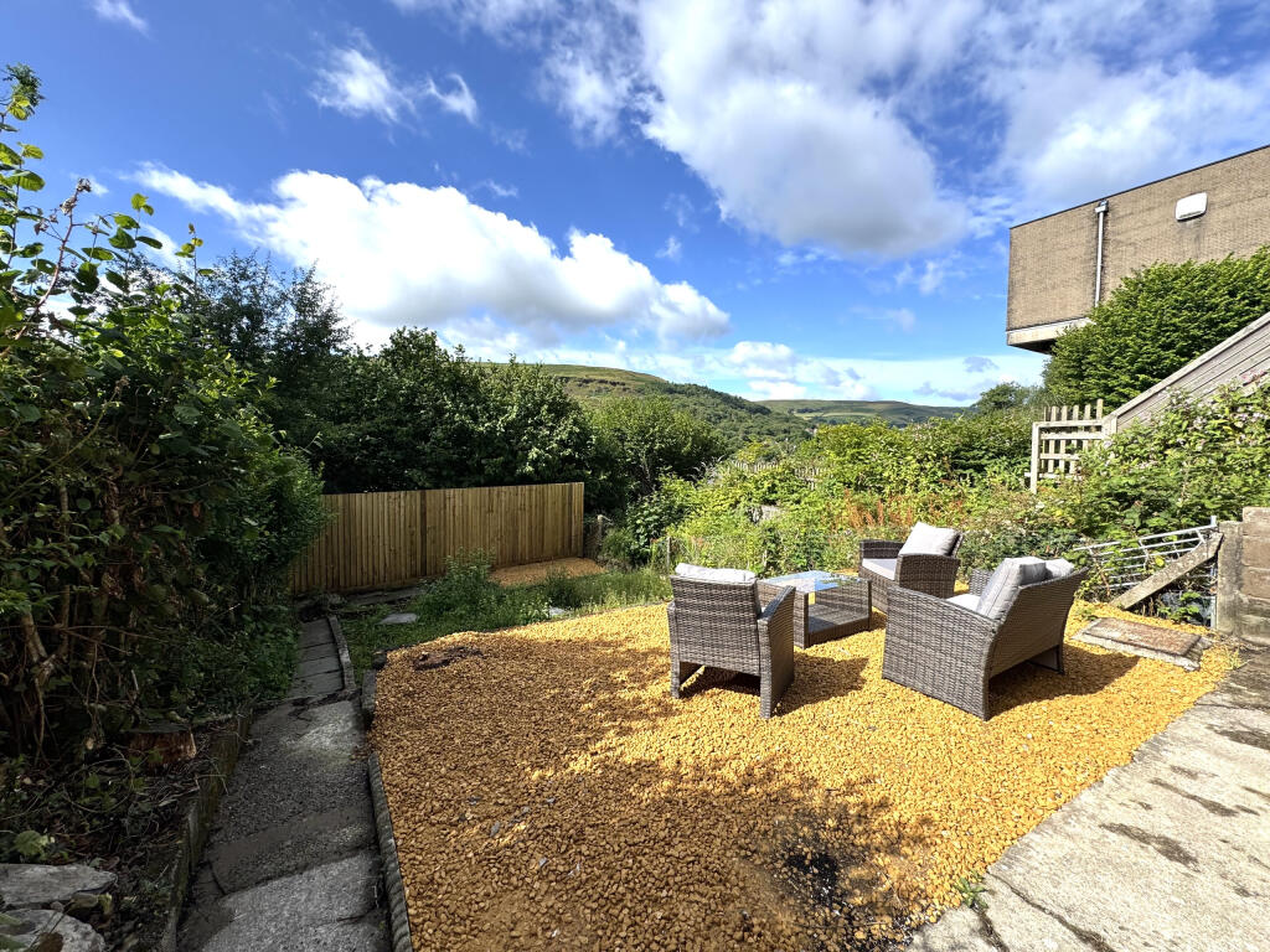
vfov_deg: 85.7
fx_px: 514
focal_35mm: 14
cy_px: 476
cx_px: 635
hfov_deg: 102.1
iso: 40
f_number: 2.2
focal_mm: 2.22
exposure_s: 1/1449
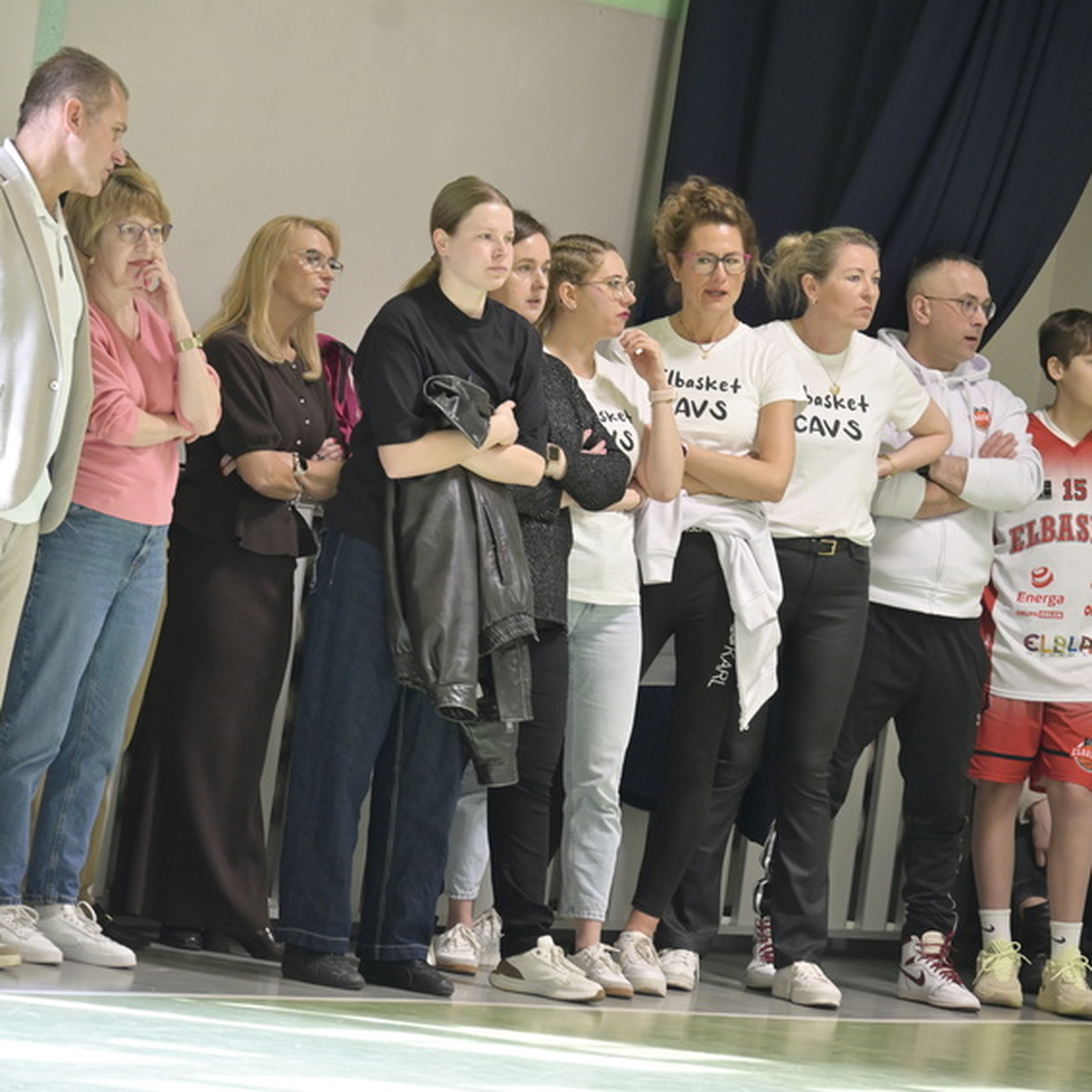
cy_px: 547
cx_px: 498
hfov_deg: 6.3
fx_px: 9945
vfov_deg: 6.3
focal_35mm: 279
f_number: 5.3
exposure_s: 1/60
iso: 1600
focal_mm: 145
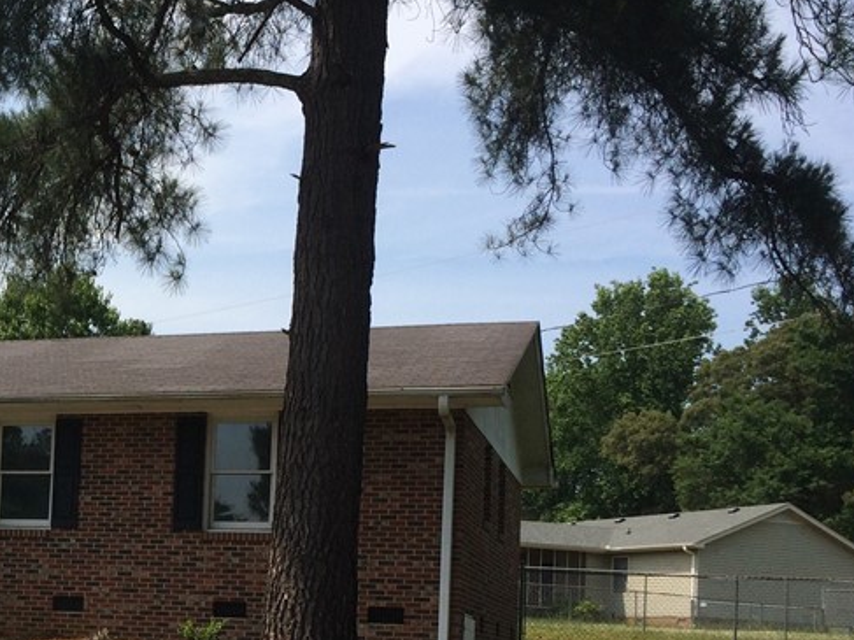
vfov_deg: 23.5
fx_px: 1505
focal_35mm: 61
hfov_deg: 29.7
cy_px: 552
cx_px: 11
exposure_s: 1/2415
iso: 32
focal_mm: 4.15
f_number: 2.2
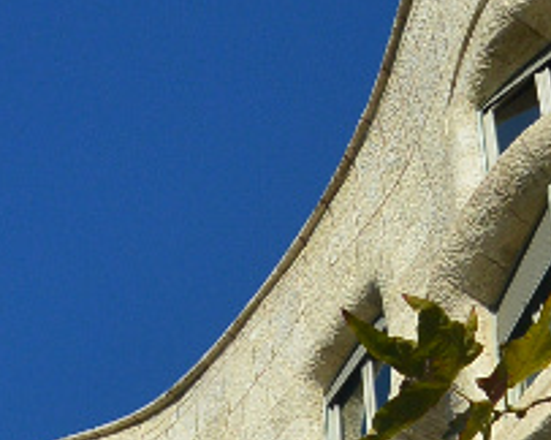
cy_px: 896
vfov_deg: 9.8
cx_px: 187
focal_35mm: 145
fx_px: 2362
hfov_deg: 13.3
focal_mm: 11
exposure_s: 1/1000
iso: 100
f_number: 5
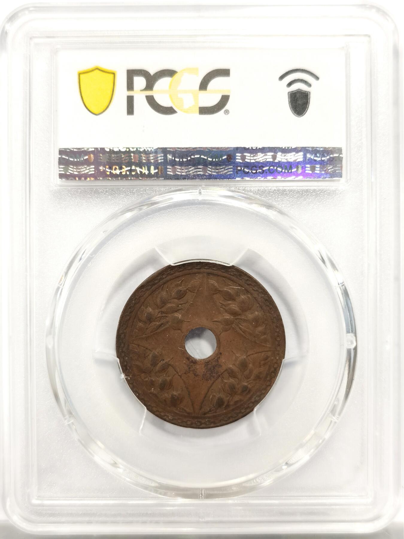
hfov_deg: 27.0
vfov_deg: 35.5
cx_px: 202
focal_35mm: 54
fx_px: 840
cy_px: 270
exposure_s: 1/100
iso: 160
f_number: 16
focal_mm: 5.56
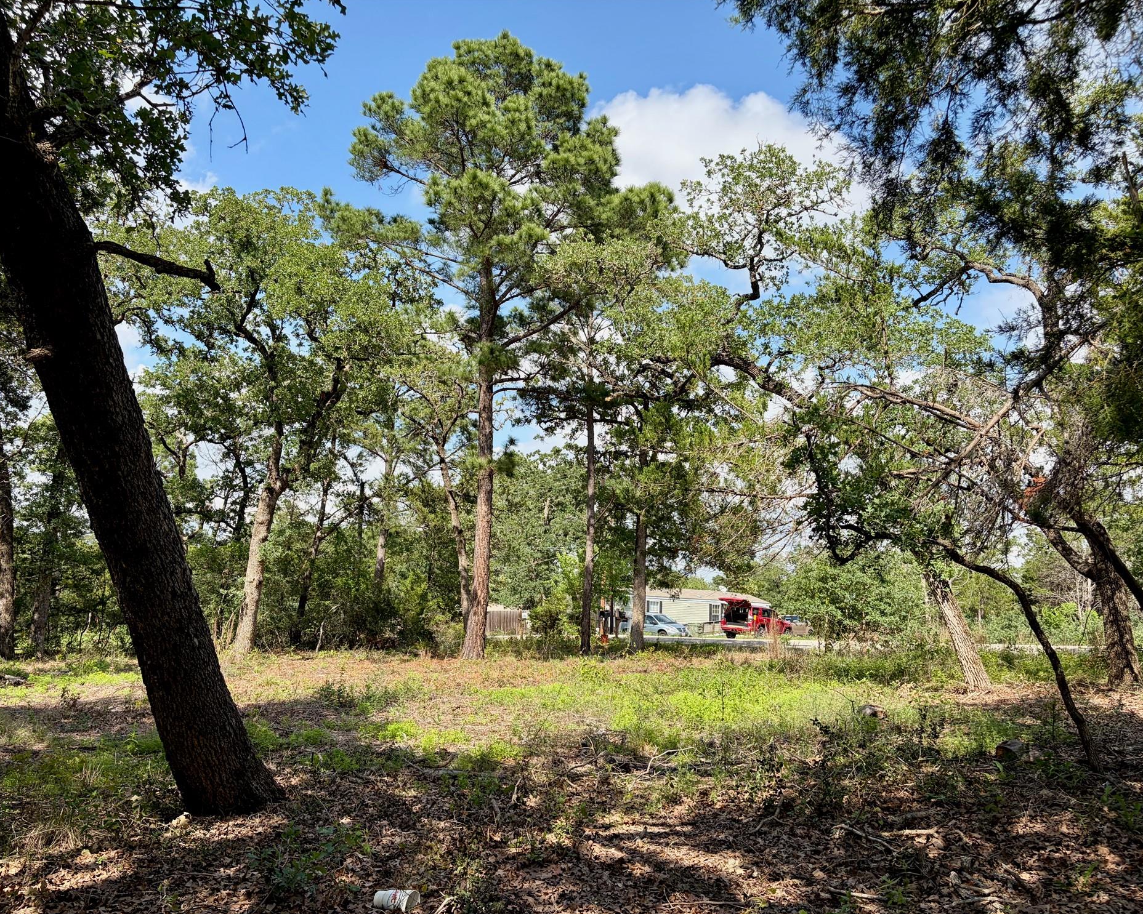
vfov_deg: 51.5
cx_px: 547
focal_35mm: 28
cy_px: 470
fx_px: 947
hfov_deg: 62.2
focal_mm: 5.96
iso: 50
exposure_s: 1/1706
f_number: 1.6
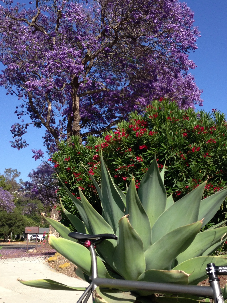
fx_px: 385
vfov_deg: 42.9
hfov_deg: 32.9
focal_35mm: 44
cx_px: 121
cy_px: 167
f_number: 2.4
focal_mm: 4.13
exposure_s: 1/1063
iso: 50
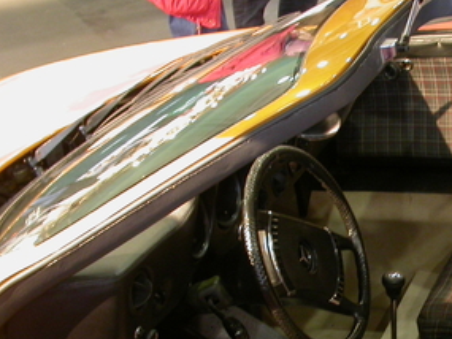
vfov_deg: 18.2
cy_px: 284
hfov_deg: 23.6
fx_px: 1045
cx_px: 425
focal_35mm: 80
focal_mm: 7.85
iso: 124
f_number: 2.6
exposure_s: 1/3.7
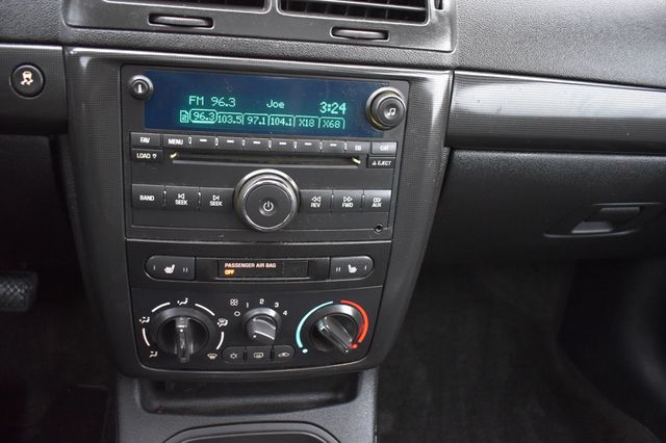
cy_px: 222
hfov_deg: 59.5
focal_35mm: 32
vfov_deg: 41.7
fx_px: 582
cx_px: 333
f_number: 4
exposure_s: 1/15
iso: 1600
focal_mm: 21
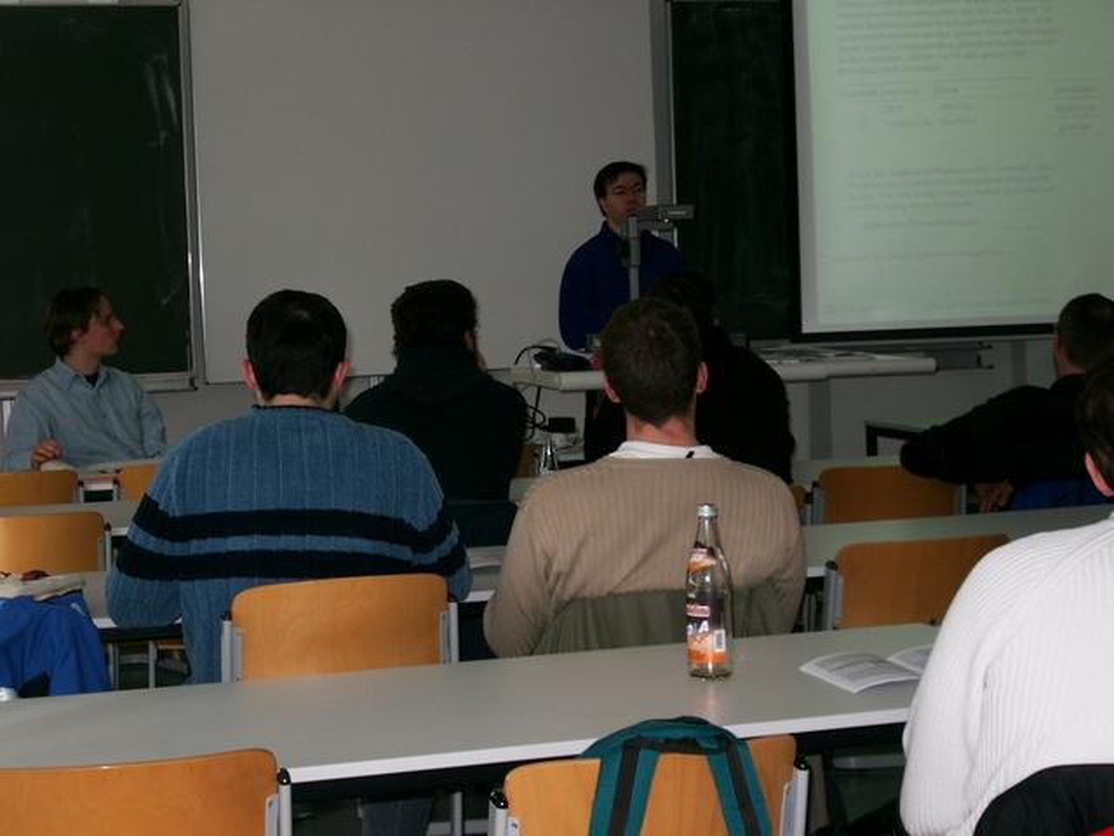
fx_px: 2381
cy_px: 418
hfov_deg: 26.3
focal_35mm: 74
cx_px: 557
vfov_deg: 19.9
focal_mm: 15.2
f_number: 3.8
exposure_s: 1/60
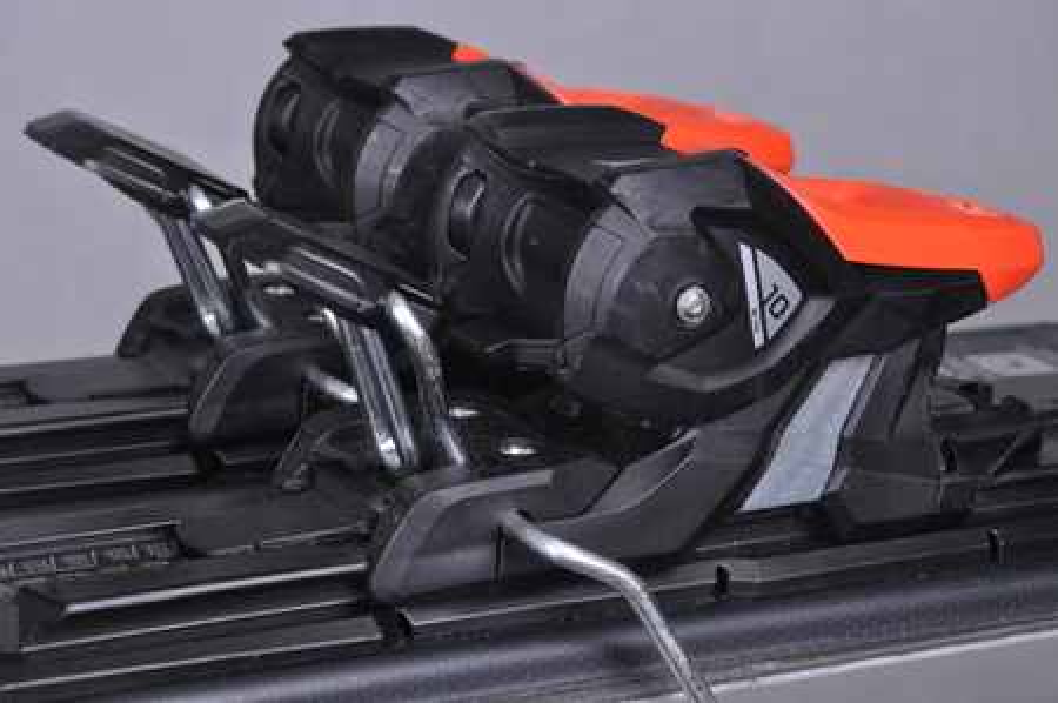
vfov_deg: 13.8
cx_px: 529
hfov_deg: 20.6
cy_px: 352
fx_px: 2906
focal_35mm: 99
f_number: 9.5
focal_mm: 66
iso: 3200
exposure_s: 1/125
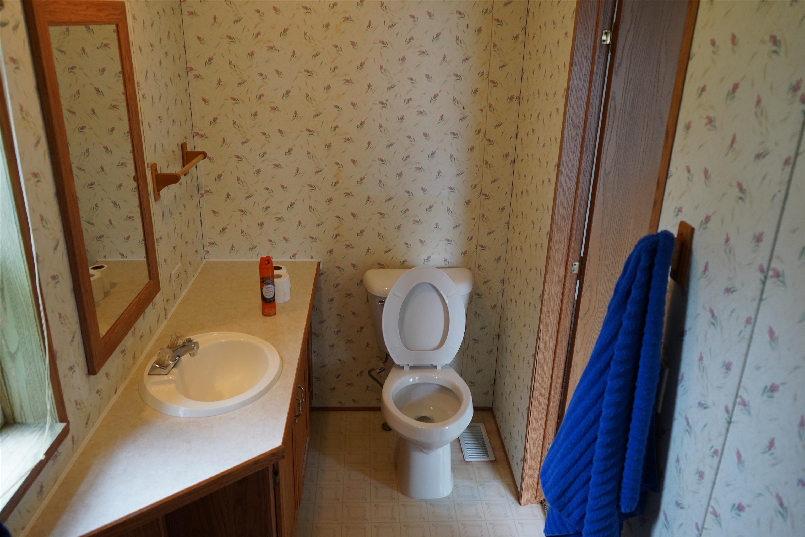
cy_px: 268
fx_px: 626
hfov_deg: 65.5
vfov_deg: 46.4
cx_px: 402
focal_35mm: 28
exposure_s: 1/160
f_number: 4
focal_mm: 28
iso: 1250
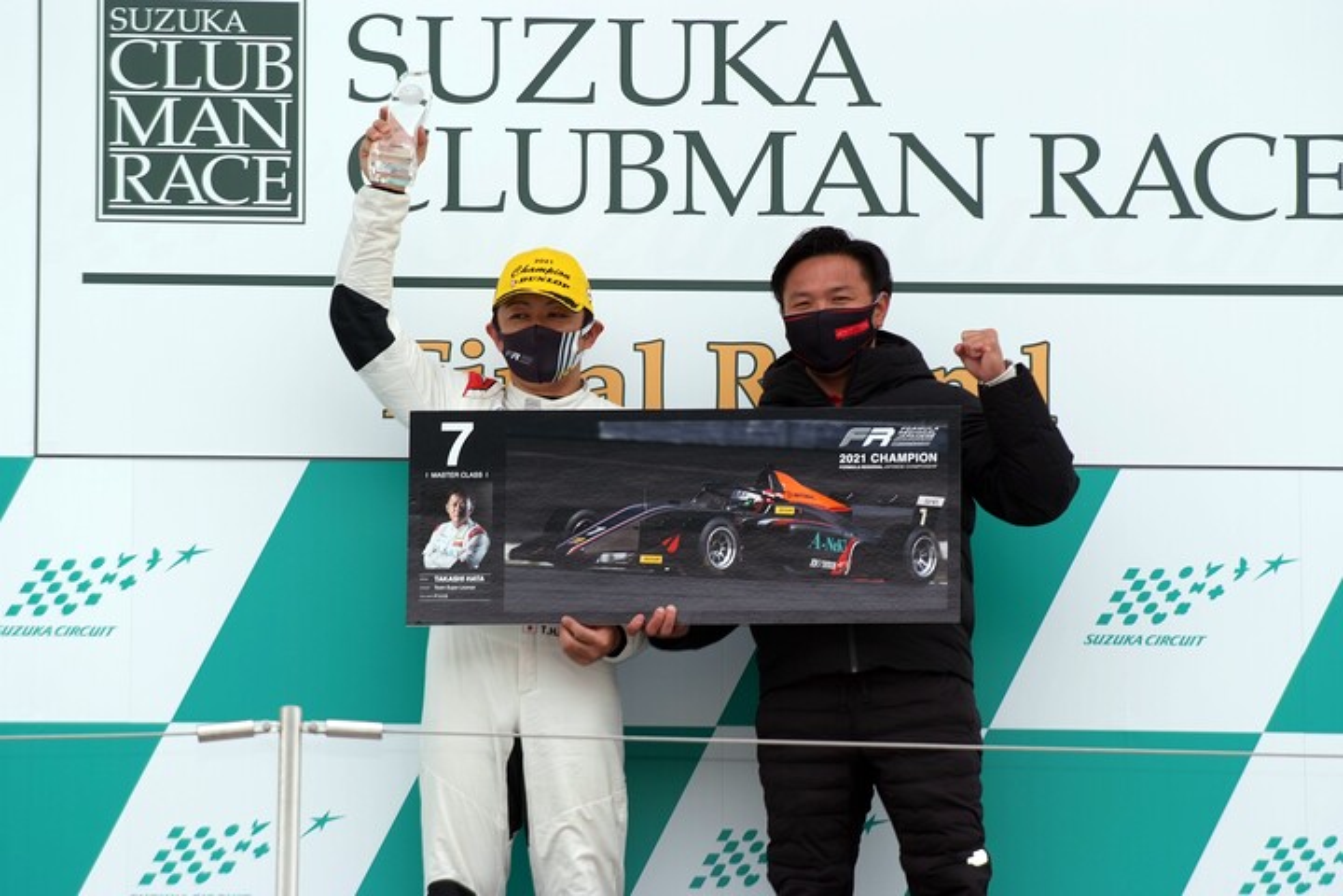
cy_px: 448
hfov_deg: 6.9
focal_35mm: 300
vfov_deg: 4.6
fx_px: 11191
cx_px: 672
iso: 100
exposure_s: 1/125
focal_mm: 200
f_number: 5.6
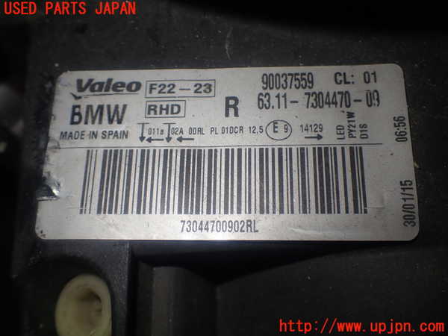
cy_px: 168
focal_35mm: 36
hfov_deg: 51.4
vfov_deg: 39.7
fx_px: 466
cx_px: 224
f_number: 2.5
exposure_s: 1/80
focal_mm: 6.37
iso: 100
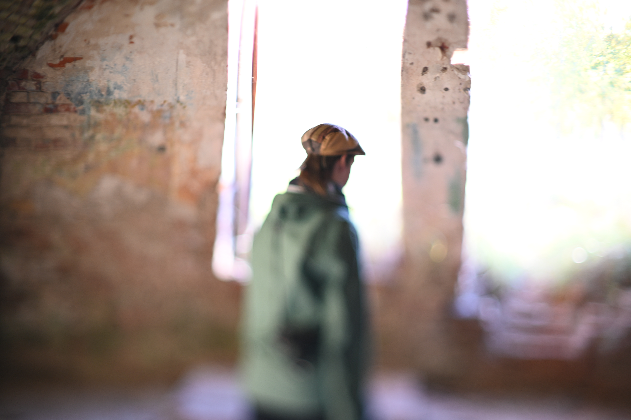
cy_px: 210
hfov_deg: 39.6
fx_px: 876
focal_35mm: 50
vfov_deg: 27.0
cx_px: 316
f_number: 1.4
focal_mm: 50
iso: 220
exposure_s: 1/100
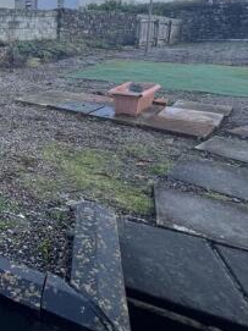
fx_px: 268
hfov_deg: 34.5
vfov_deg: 59.4
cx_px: -76
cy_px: 75
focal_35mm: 28
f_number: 1.8
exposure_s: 1/266
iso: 32
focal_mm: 1.57
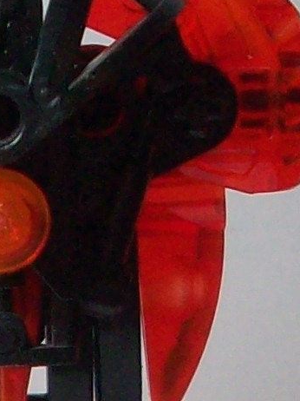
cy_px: 755
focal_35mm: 245
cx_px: -24
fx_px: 2834
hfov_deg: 6.0
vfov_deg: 7.8
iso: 80
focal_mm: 6.2
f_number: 2.8
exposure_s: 1/80
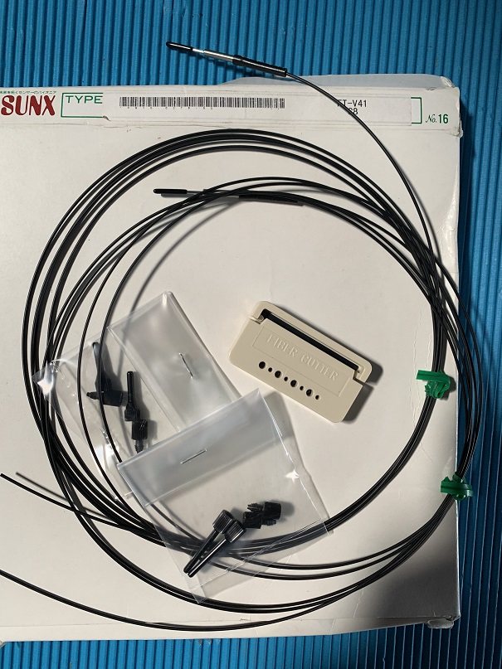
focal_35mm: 26
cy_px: 334
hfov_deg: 53.1
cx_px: 251
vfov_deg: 67.3
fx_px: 503
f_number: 1.8
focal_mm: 4.25
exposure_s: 1/121
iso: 100
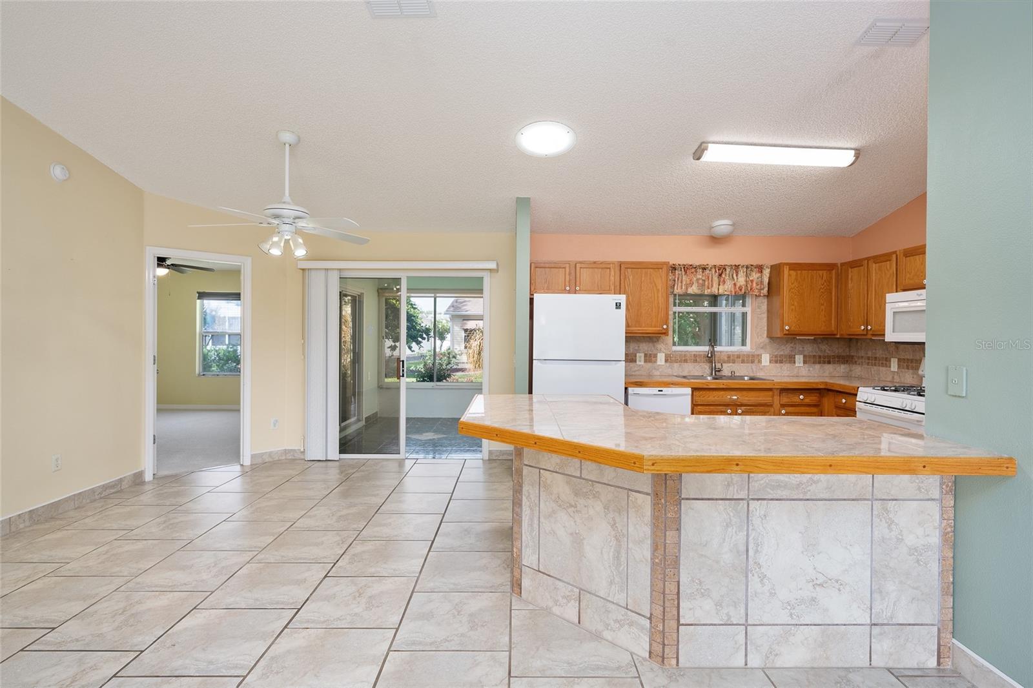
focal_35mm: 18
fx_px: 516
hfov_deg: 90.0
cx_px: 516
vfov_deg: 67.4
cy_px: 344
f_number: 7.1
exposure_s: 1/15
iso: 320
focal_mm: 18
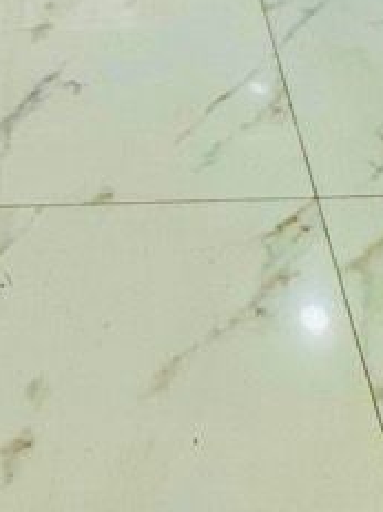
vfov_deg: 20.3
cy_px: -446
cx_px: 120
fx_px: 915
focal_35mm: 62
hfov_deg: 23.5
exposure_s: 1/100
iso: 80
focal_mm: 2.22
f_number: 2.2
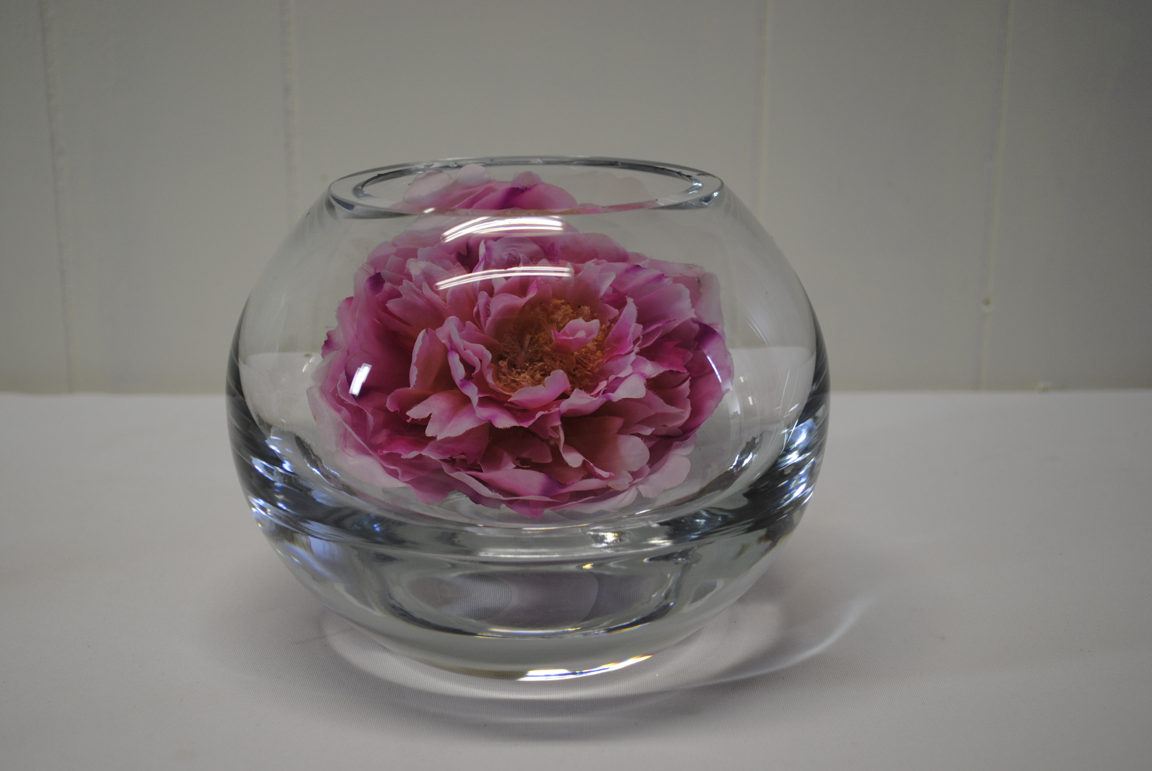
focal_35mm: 52
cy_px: 386
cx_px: 576
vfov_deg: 25.8
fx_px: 1682
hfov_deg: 37.8
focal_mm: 35
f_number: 5
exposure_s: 1/40
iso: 200
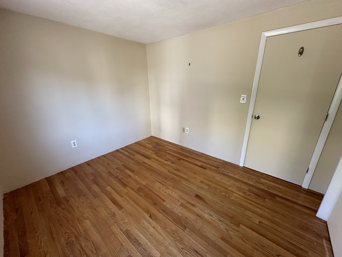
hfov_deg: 102.1
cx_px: 171
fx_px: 138
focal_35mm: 14
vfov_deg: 85.7
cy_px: 128
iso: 160
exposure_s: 1/99
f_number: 2.2
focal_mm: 2.22
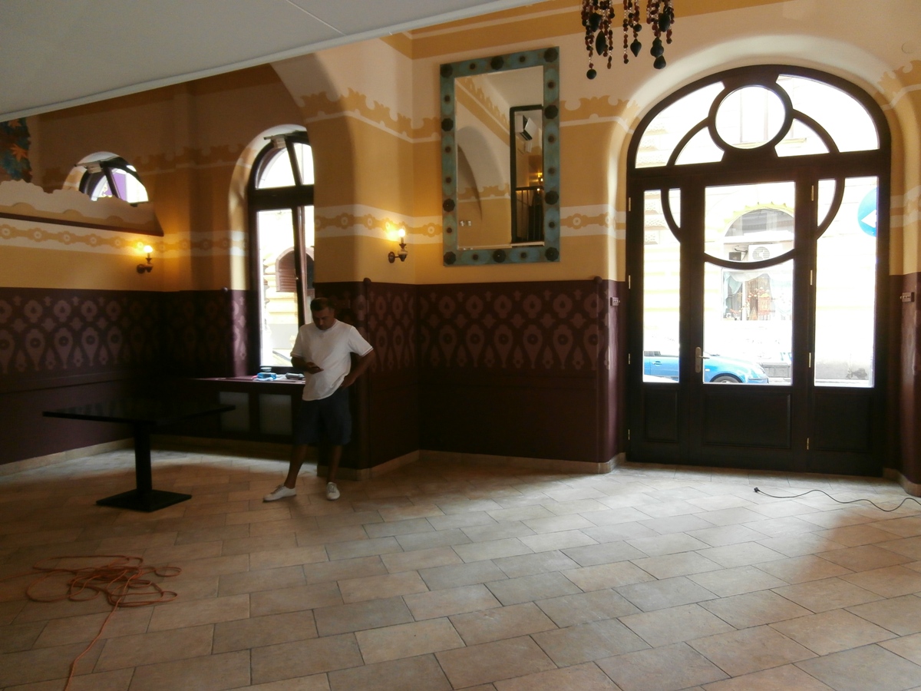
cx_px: 460
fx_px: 639
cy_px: 346
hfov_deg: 71.6
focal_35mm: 24
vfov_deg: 56.8
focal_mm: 4.2
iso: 200
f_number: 3
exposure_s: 1/30
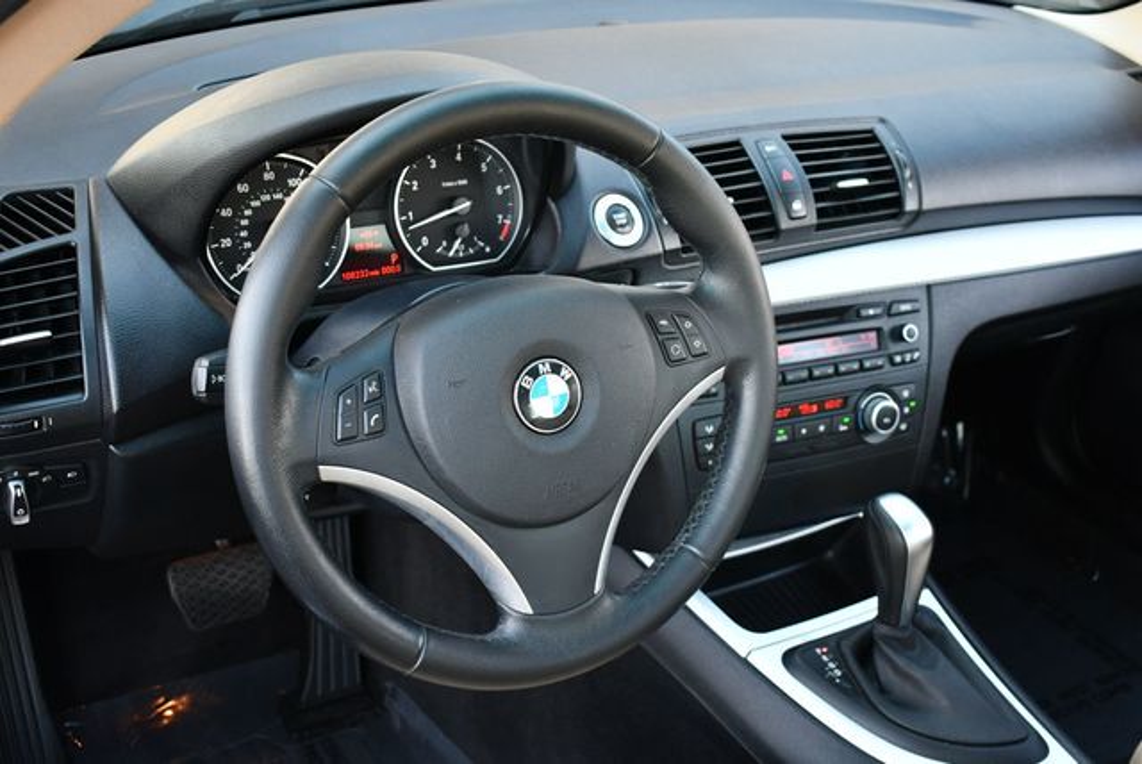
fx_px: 1461
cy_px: 382
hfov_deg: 42.7
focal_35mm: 46
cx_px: 571
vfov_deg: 29.3
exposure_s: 1/160
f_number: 3.8
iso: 800
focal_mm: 23
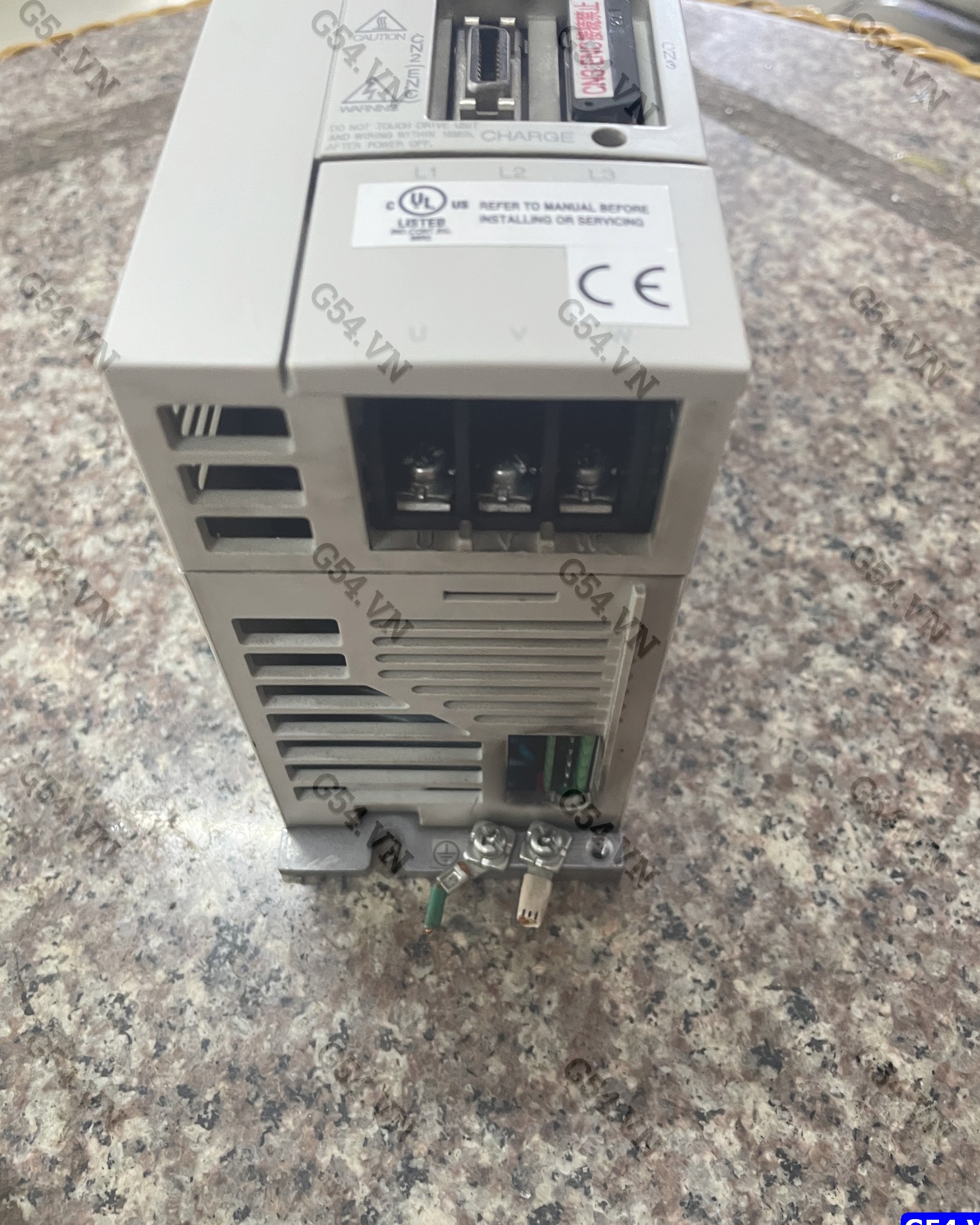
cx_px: 501
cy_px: 568
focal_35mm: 28
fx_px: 1015
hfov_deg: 51.5
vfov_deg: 62.1
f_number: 1.6
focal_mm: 4.2
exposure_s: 1/25
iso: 500
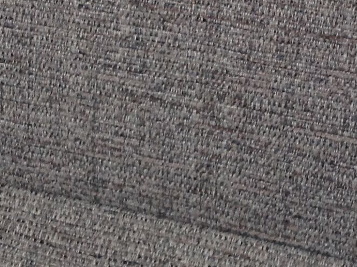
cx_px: 327
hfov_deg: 14.4
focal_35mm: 136
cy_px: 49
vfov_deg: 10.8
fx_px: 1400
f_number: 2.4
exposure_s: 1/20
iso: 50
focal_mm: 4.28
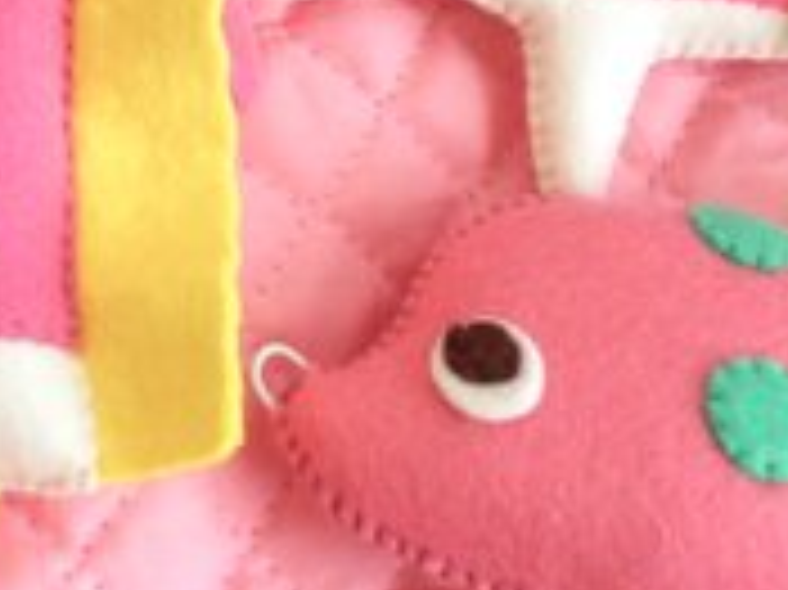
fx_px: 2411
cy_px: -383
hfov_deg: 17.8
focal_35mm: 106
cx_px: -108
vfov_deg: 12.9
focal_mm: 4.15
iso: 160
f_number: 2.2
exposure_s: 1/30
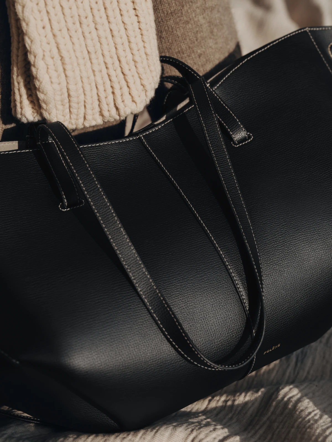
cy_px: 221
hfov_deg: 18.7
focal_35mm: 79
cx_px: 166
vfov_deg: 24.7
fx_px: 1010
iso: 125
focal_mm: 100
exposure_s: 1/400
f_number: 8
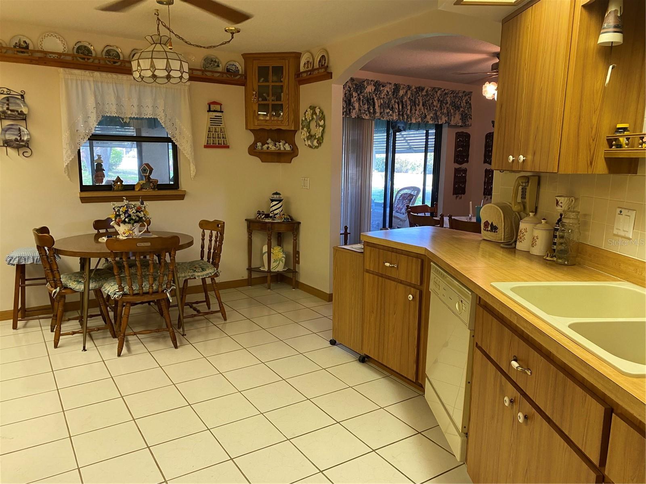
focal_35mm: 26
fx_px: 485
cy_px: 242
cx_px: 323
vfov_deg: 53.1
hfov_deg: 67.3
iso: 160
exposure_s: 1/60
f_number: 1.8
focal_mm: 4.25
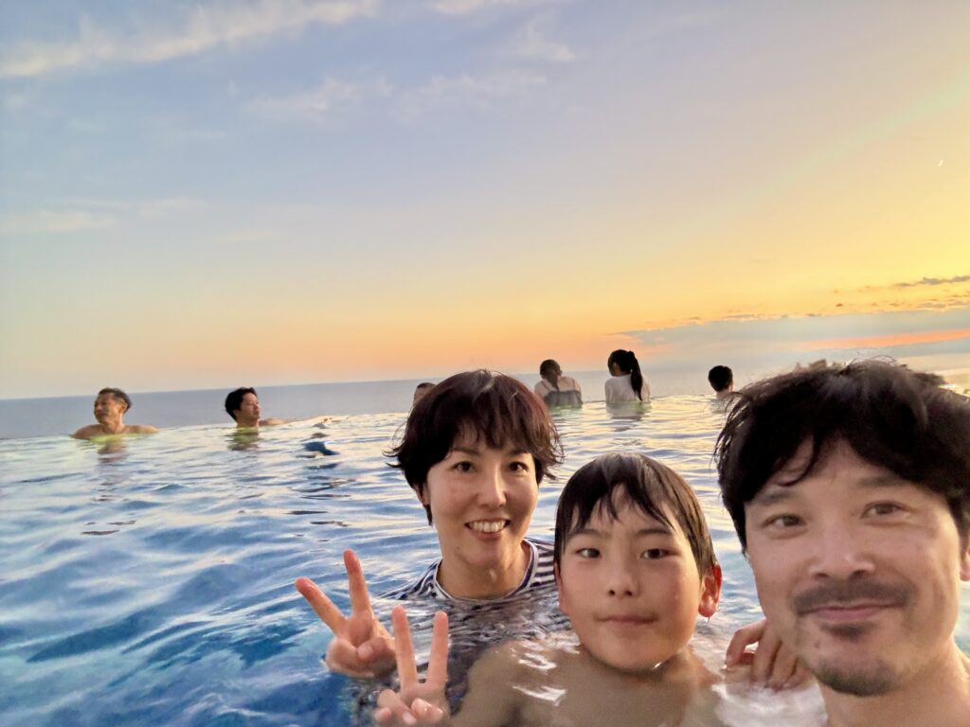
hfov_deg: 73.9
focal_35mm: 23
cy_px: 364
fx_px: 644
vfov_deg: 58.9
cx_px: 485
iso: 400
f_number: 1.9
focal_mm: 2.69
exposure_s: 1/32
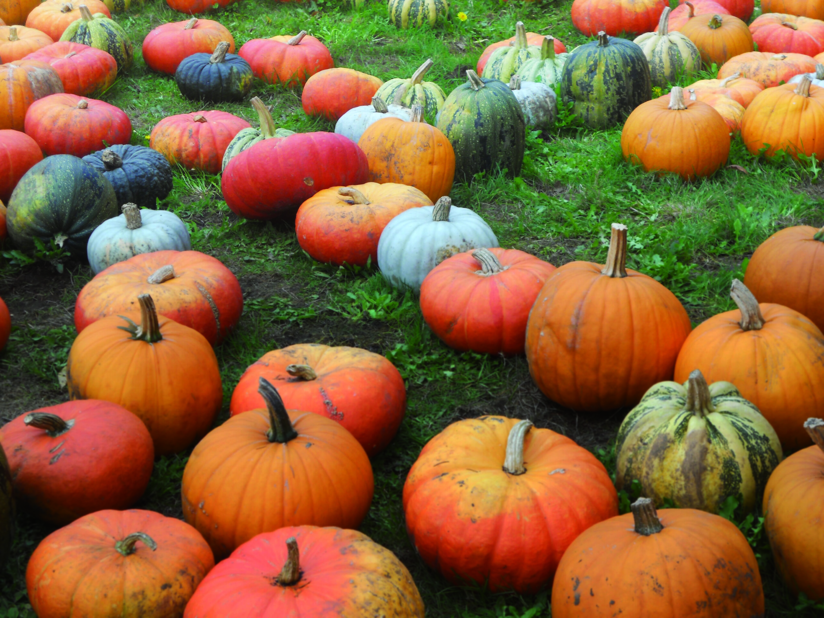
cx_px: 412
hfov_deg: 29.8
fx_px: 1547
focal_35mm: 65
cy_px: 309
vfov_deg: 22.6
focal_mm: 11.7
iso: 80
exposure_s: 1/80
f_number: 5.3
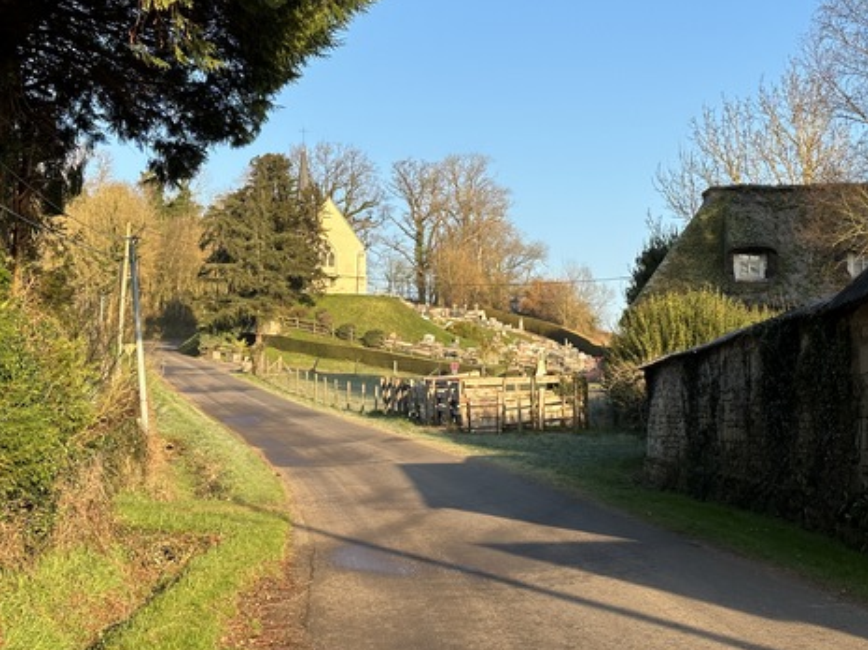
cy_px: 293
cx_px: 455
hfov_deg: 31.2
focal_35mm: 62
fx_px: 1553
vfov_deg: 23.6
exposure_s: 1/1475
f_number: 1.78
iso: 64
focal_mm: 6.86
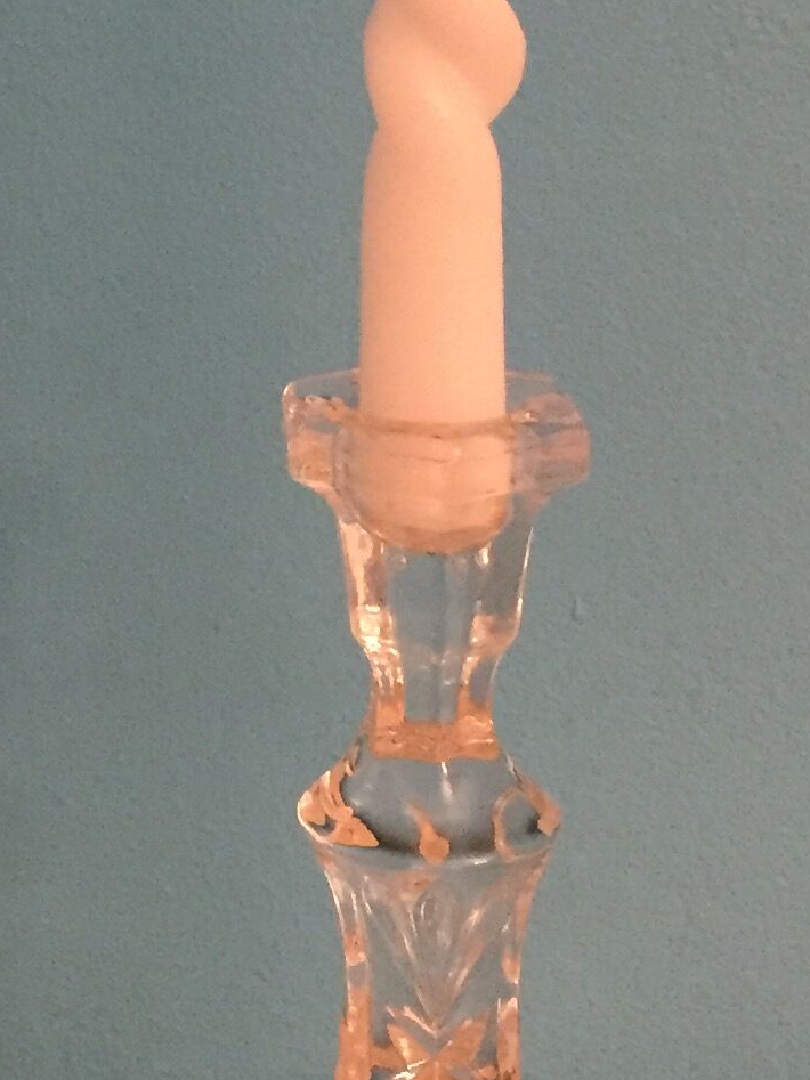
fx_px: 3121
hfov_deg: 14.6
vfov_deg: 19.3
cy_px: 90
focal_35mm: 100
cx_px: 3
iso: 250
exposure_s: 1/25
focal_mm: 4.15
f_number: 2.2
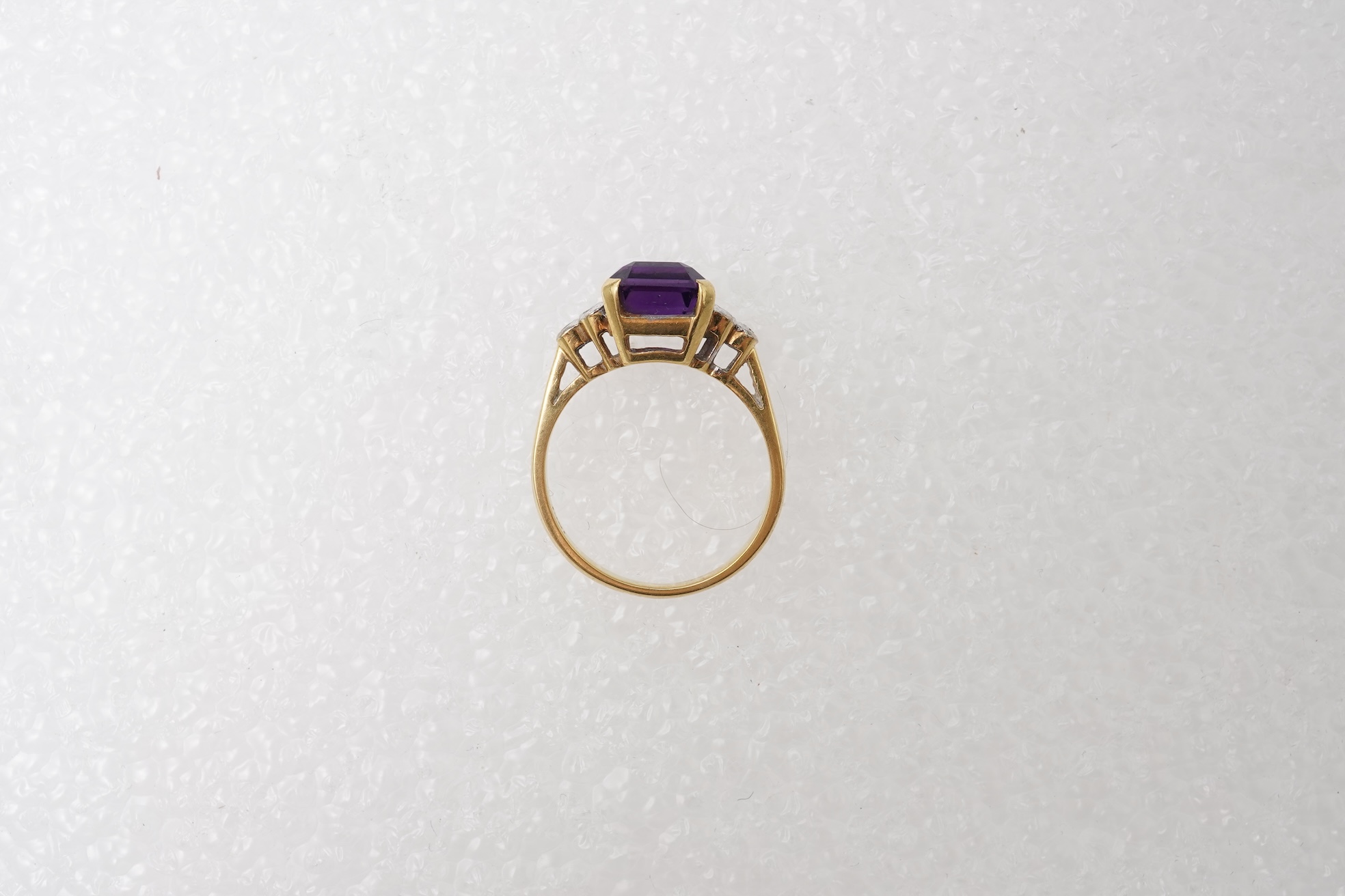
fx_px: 1681
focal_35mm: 45
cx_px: 672
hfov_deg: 43.6
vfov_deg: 29.9
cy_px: 448
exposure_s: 1/125
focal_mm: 30
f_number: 20
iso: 320
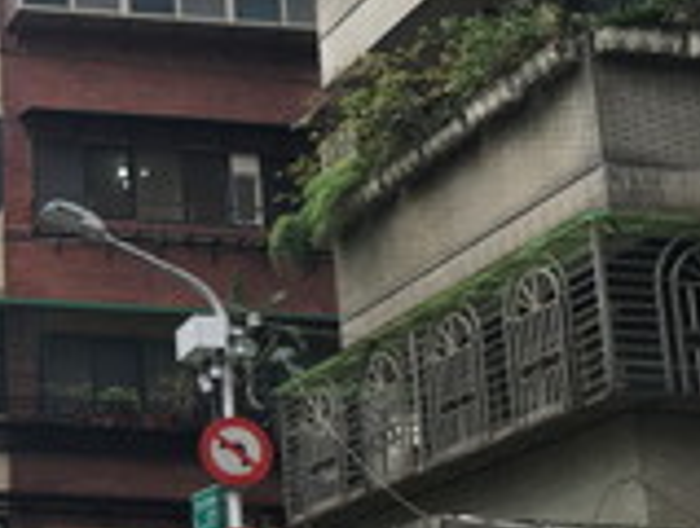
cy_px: 323
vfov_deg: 16.3
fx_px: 1844
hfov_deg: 19.1
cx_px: -313
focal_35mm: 91
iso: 50
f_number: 2.2
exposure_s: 1/30
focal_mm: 4.15
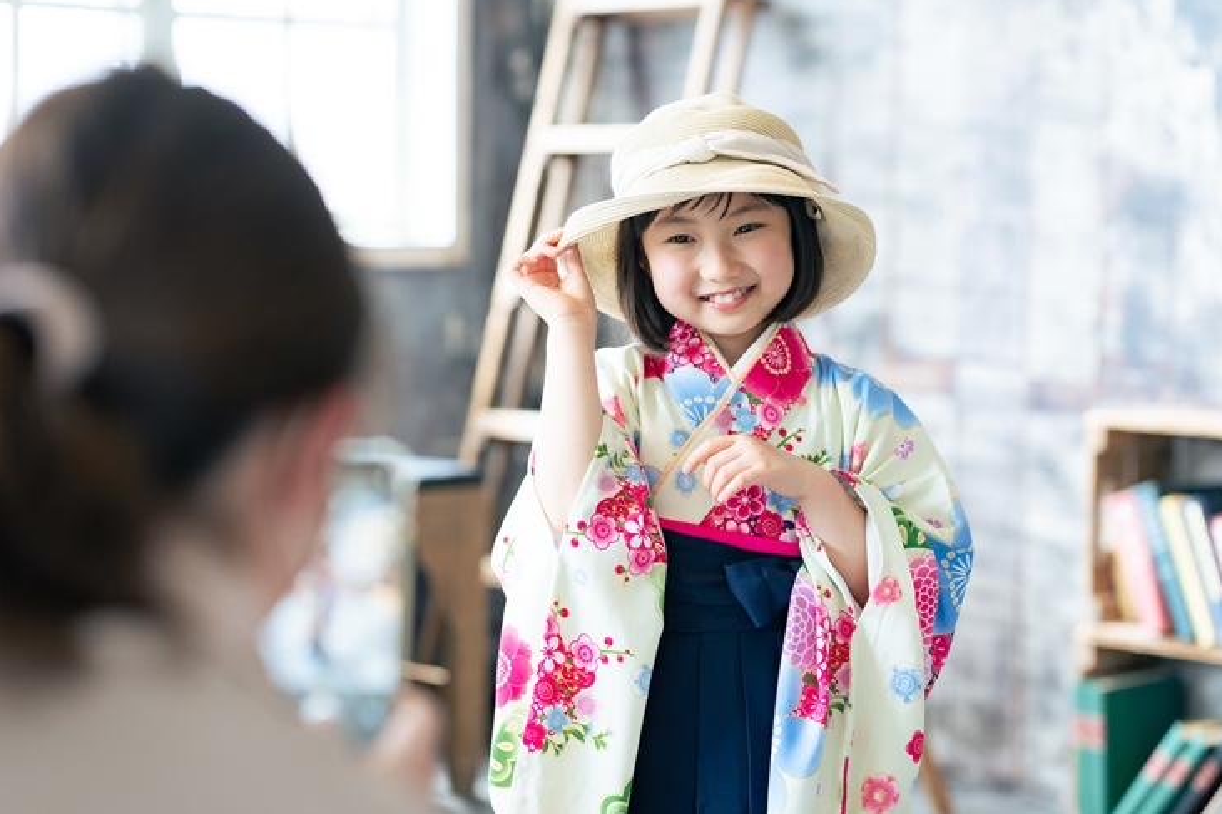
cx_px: 615
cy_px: 404
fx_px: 2918
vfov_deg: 15.9
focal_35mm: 86
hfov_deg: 23.6
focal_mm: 85
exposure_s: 1/160
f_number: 2.5
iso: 400
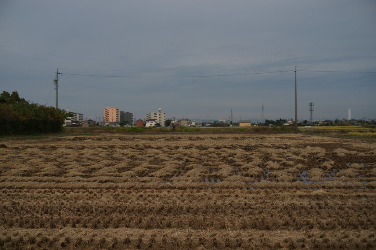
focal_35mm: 50
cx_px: 188
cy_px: 125
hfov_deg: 39.6
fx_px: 522
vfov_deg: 27.0
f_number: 8
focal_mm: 50
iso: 200
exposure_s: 1/400
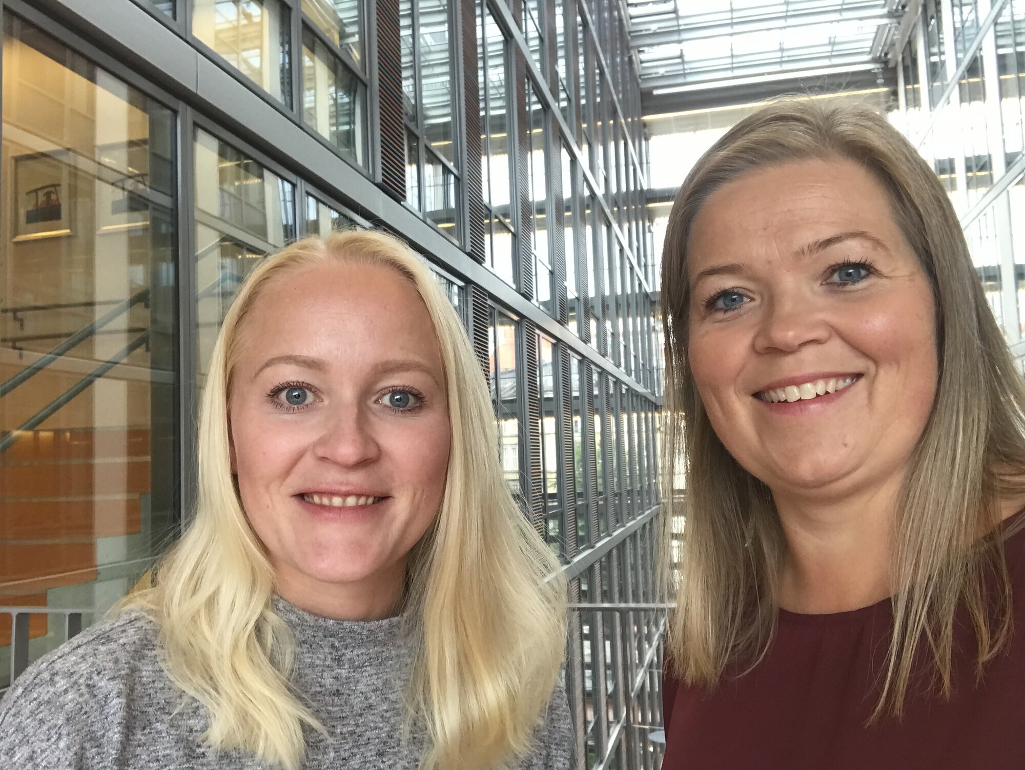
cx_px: 512
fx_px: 948
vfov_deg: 44.2
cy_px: 385
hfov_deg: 56.8
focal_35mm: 32
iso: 25
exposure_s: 1/31
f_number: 2.2
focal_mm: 2.87
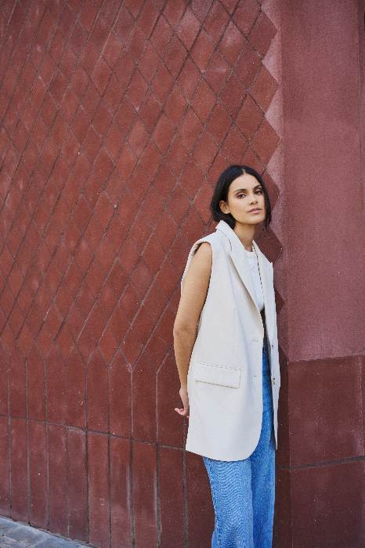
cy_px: 274
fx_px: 548
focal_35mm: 36
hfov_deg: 36.8
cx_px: 182
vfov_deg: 53.2
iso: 200
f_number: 4
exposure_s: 1/250
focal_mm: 36
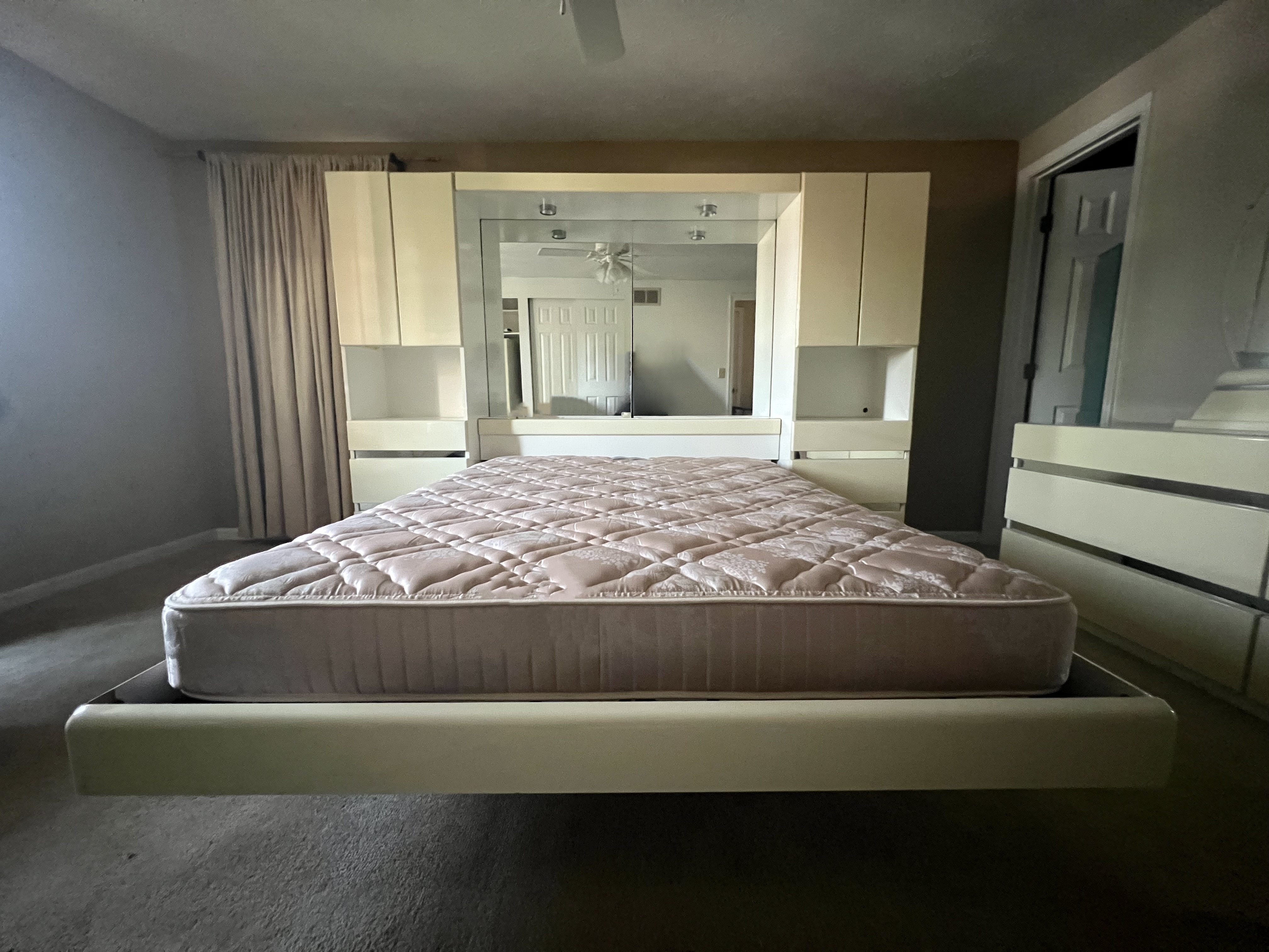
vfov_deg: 89.9
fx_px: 477
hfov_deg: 106.2
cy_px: 476
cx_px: 634
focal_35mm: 13
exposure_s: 1/47
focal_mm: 1.57
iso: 1000
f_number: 1.8
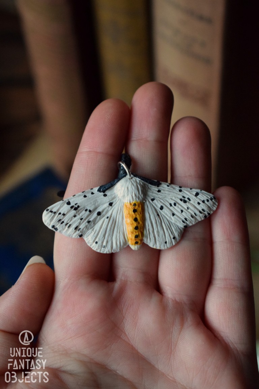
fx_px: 890
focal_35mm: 82
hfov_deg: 16.6
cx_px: 130
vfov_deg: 24.6
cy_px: 194
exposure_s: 1/60
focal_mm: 55
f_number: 5.6
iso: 4500
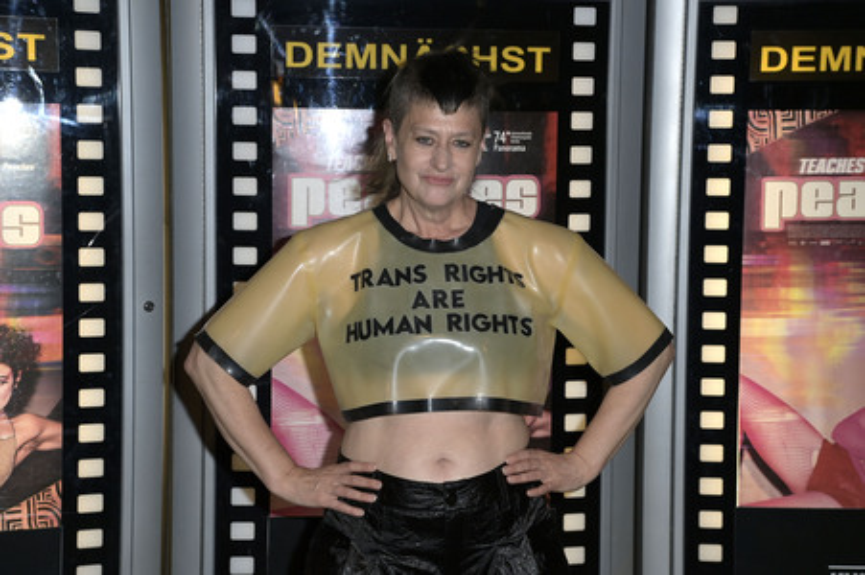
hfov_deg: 30.5
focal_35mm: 66
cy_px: 288
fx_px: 1585
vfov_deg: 20.6
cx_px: 432
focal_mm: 66
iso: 800
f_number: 7.1
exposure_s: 1/250
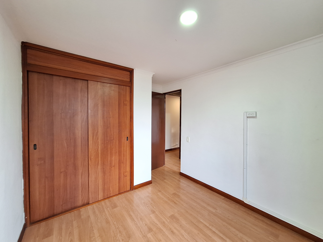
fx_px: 121
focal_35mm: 13
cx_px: 162
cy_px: 121
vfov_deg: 89.9
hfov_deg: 106.2
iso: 160
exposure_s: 1/33
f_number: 2.2
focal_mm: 1.74
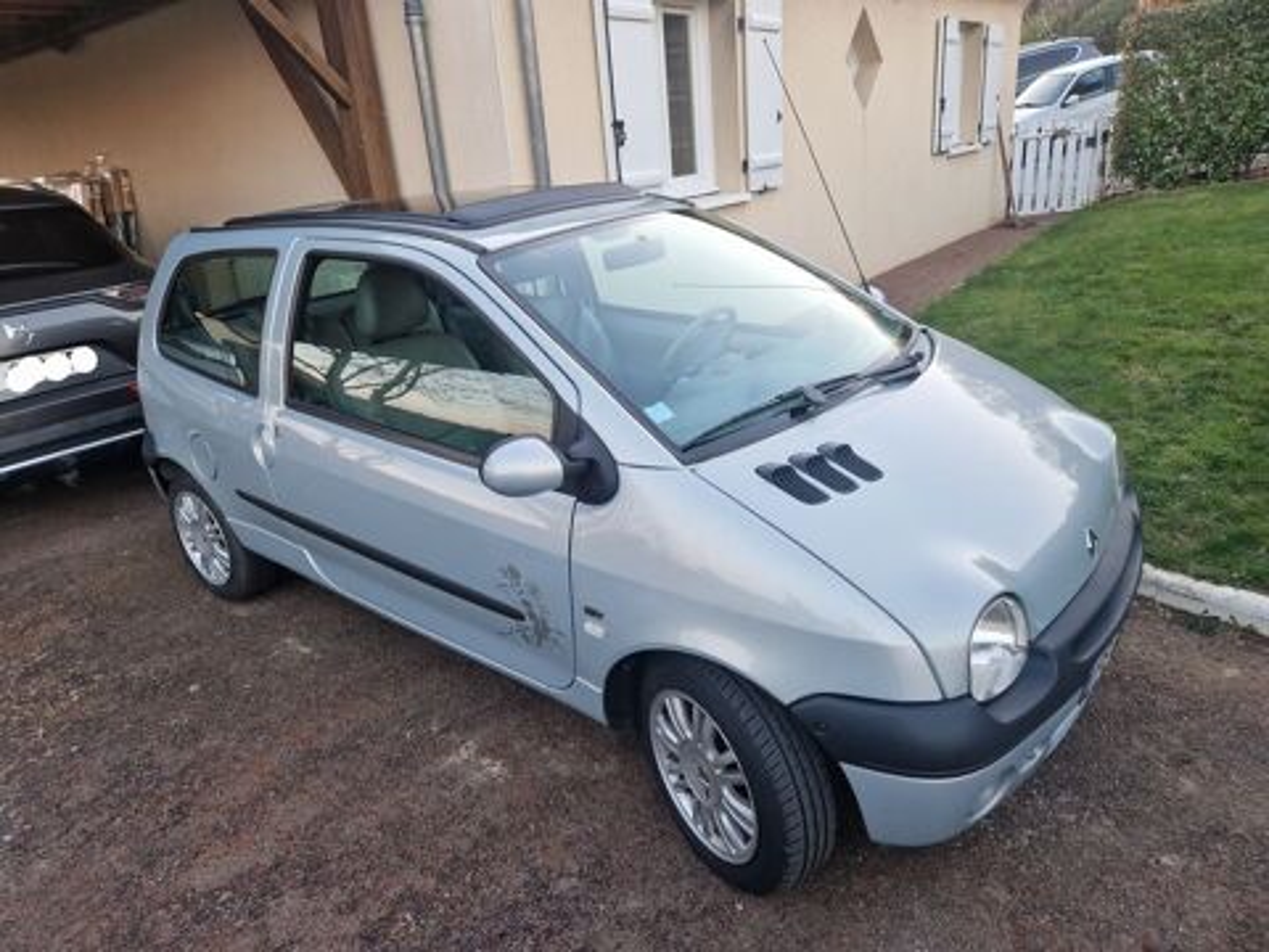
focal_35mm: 23
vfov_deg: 58.9
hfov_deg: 73.9
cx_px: 634
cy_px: 476
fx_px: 843
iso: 200
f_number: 1.8
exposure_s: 1/182
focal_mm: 5.4
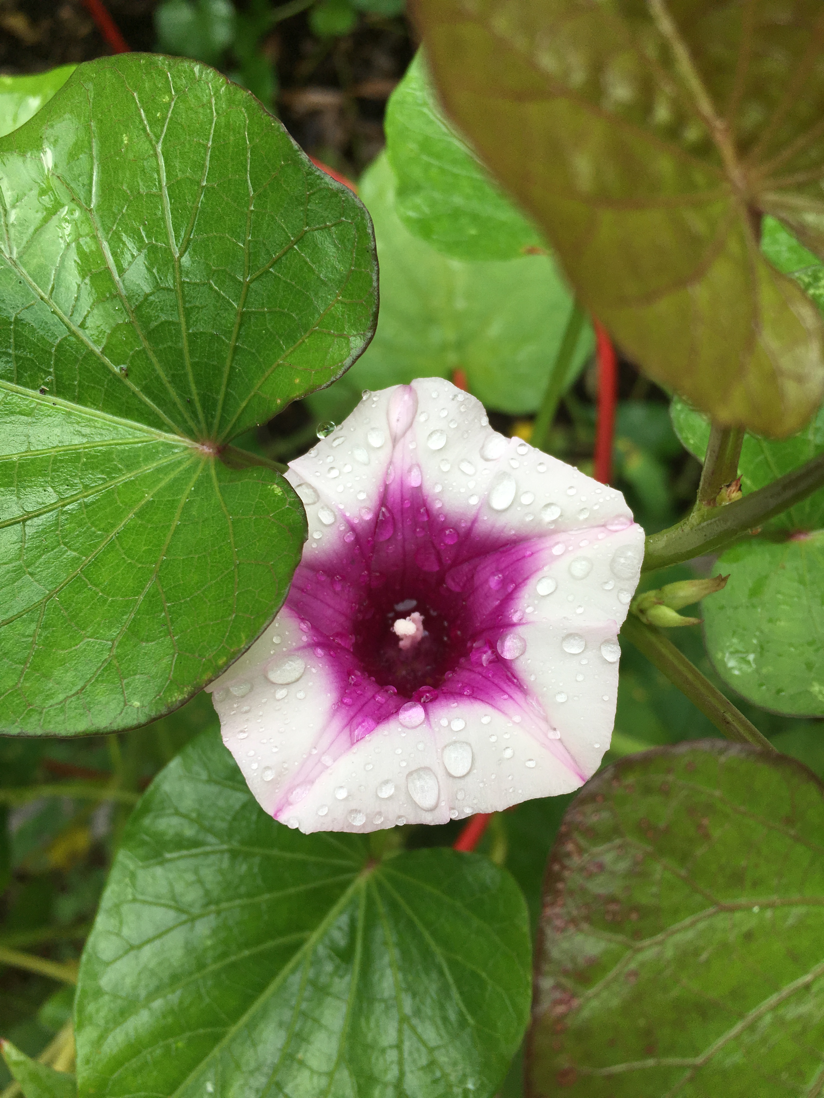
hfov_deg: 48.2
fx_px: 920
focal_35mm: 29
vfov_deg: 61.7
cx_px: 412
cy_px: 549
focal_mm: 4.15
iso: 25
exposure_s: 1/259
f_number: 2.2
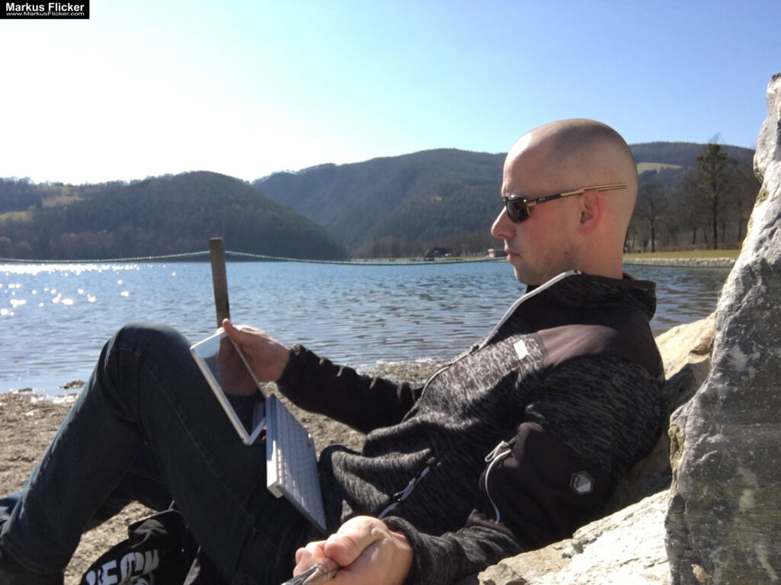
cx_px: 390
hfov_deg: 58.4
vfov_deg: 45.4
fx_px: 699
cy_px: 292
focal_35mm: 31
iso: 32
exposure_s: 1/1500
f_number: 2.2
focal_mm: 2.65
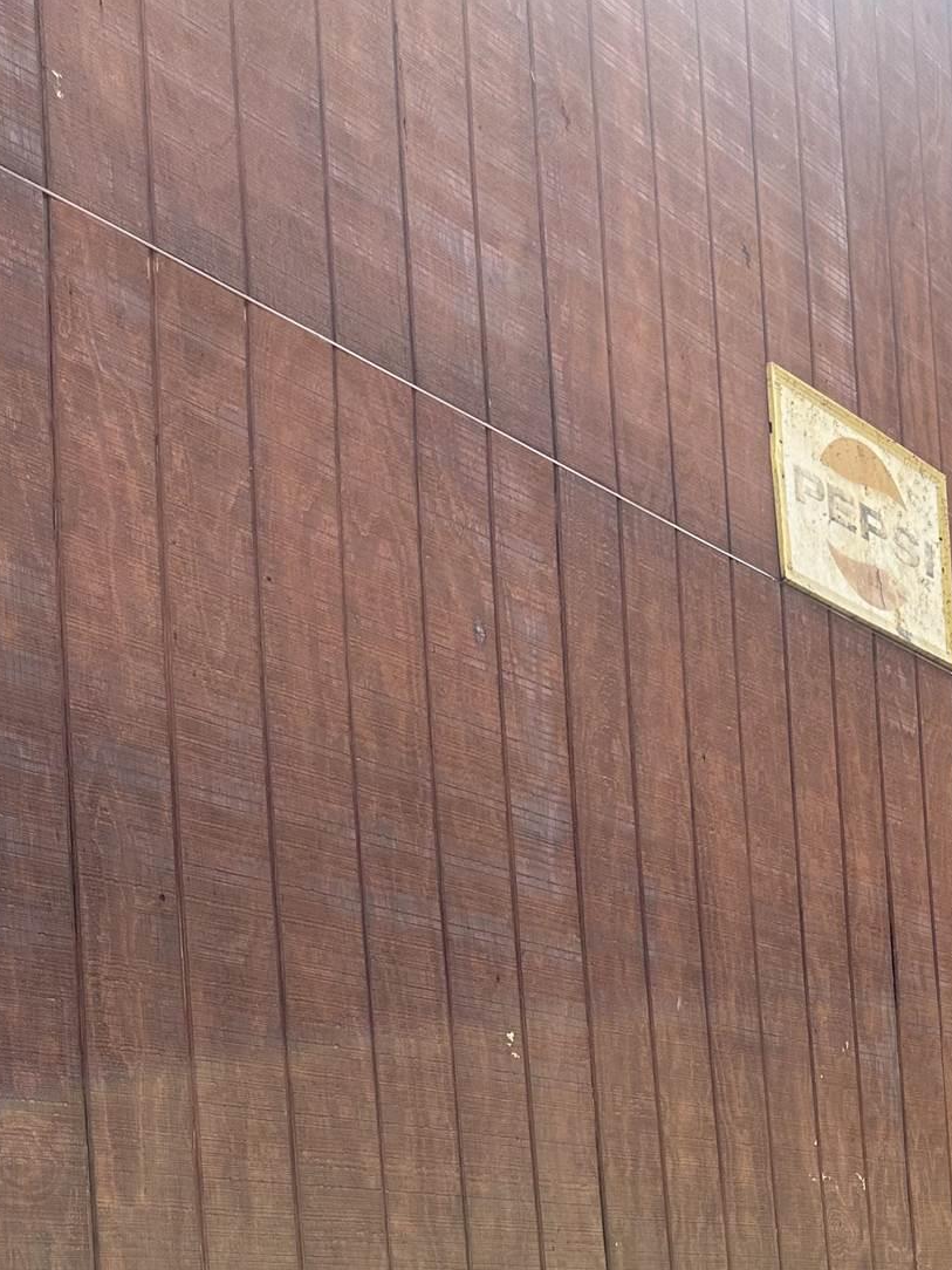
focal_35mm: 51
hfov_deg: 27.4
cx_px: 885
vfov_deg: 33.6
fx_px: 1870
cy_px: 1326
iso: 80
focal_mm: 6.86
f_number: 1.78
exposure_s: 1/1227
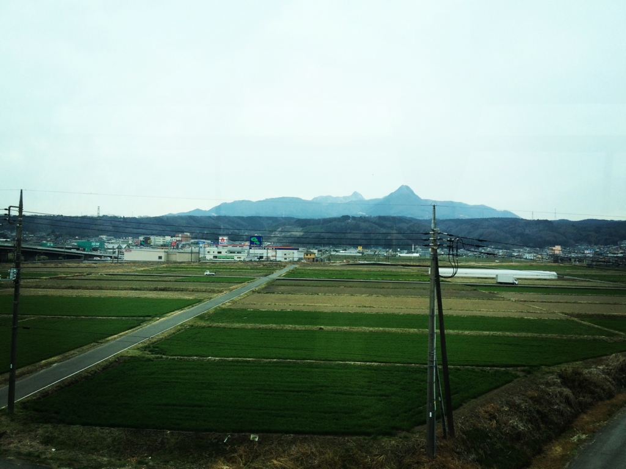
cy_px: 234
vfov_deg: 48.2
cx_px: 313
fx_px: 524
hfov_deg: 61.7
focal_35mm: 29
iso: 32
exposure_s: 1/873
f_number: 2.2
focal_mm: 4.15
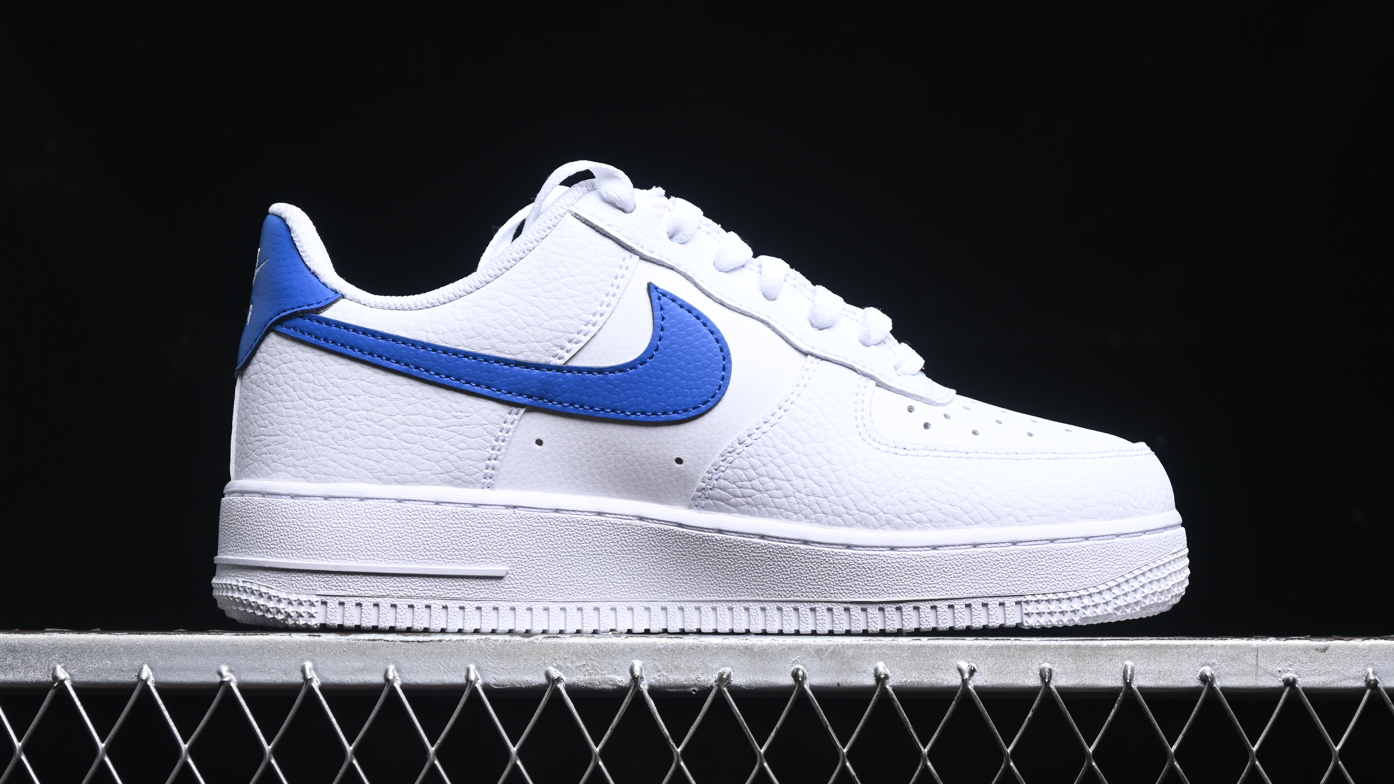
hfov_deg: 25.6
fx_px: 3068
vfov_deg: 14.6
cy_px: 330
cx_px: 701
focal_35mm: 83
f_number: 6.3
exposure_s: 1/60
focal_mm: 50
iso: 160
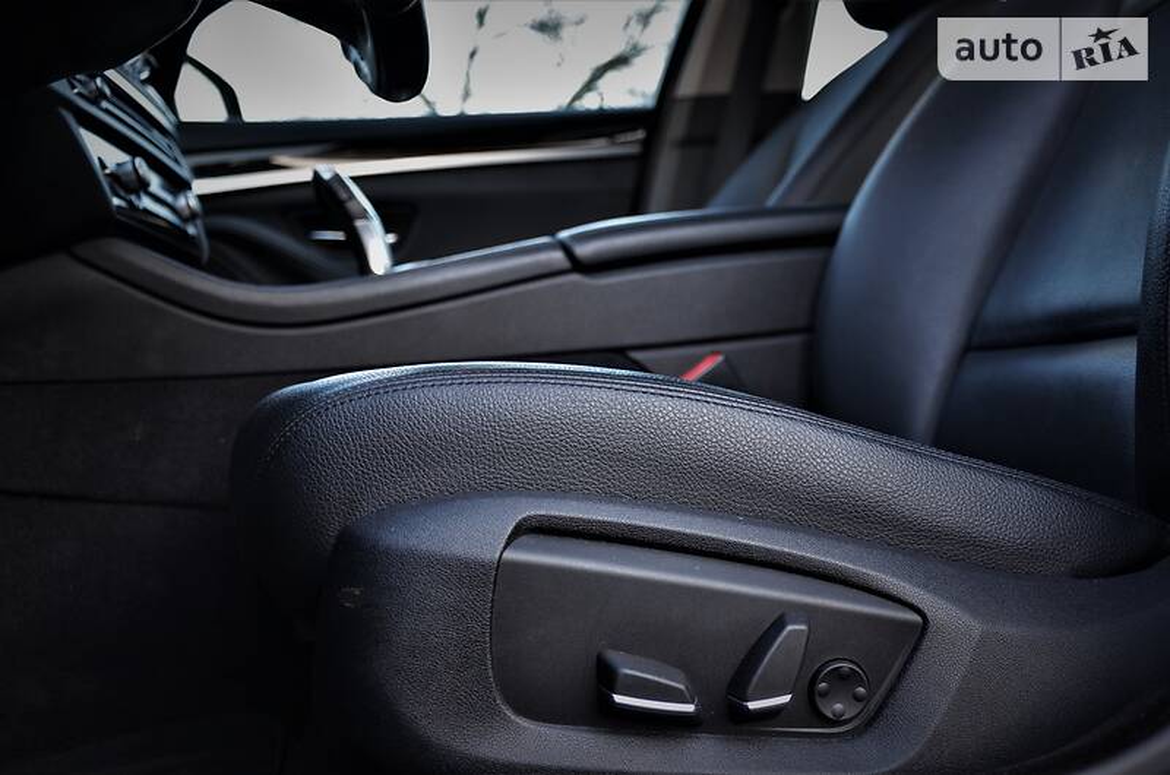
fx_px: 1460
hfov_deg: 43.7
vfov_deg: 29.7
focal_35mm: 45
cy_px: 388
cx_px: 585
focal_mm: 30
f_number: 4.2
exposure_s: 1/80
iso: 400
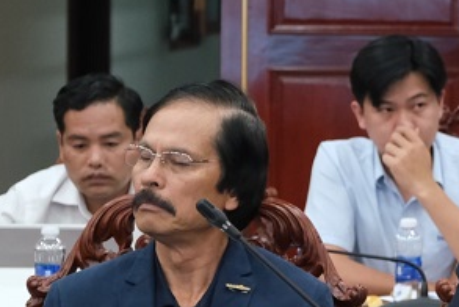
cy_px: 75
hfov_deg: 8.9
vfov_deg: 6.1
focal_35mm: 224
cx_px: 702
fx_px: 2859
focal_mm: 48.5
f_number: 4
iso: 3200
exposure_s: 1/125
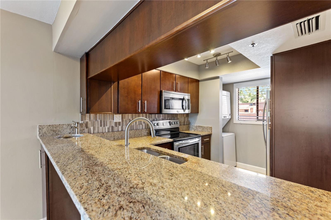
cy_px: 110
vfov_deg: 77.3
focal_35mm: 15
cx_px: 166
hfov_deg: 100.4
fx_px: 138
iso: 100
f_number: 4.5
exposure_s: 1/1.67
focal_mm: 10
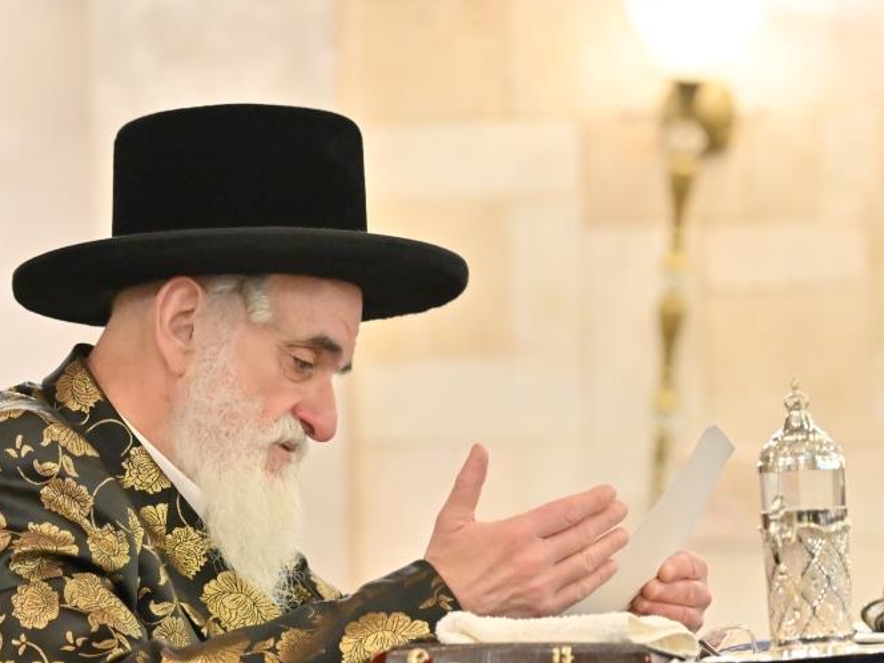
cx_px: 313
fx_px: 6818
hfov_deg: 7.4
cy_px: 391
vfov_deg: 5.6
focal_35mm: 267
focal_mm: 120
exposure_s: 1/160
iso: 2000
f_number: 4
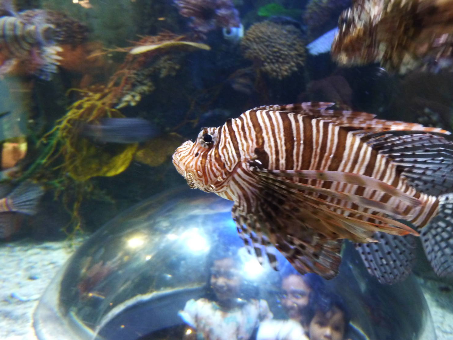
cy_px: 168
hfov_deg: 61.7
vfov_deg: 48.2
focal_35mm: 29
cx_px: 230
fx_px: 379
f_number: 3.3
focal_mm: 4.4
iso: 400
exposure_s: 1/13
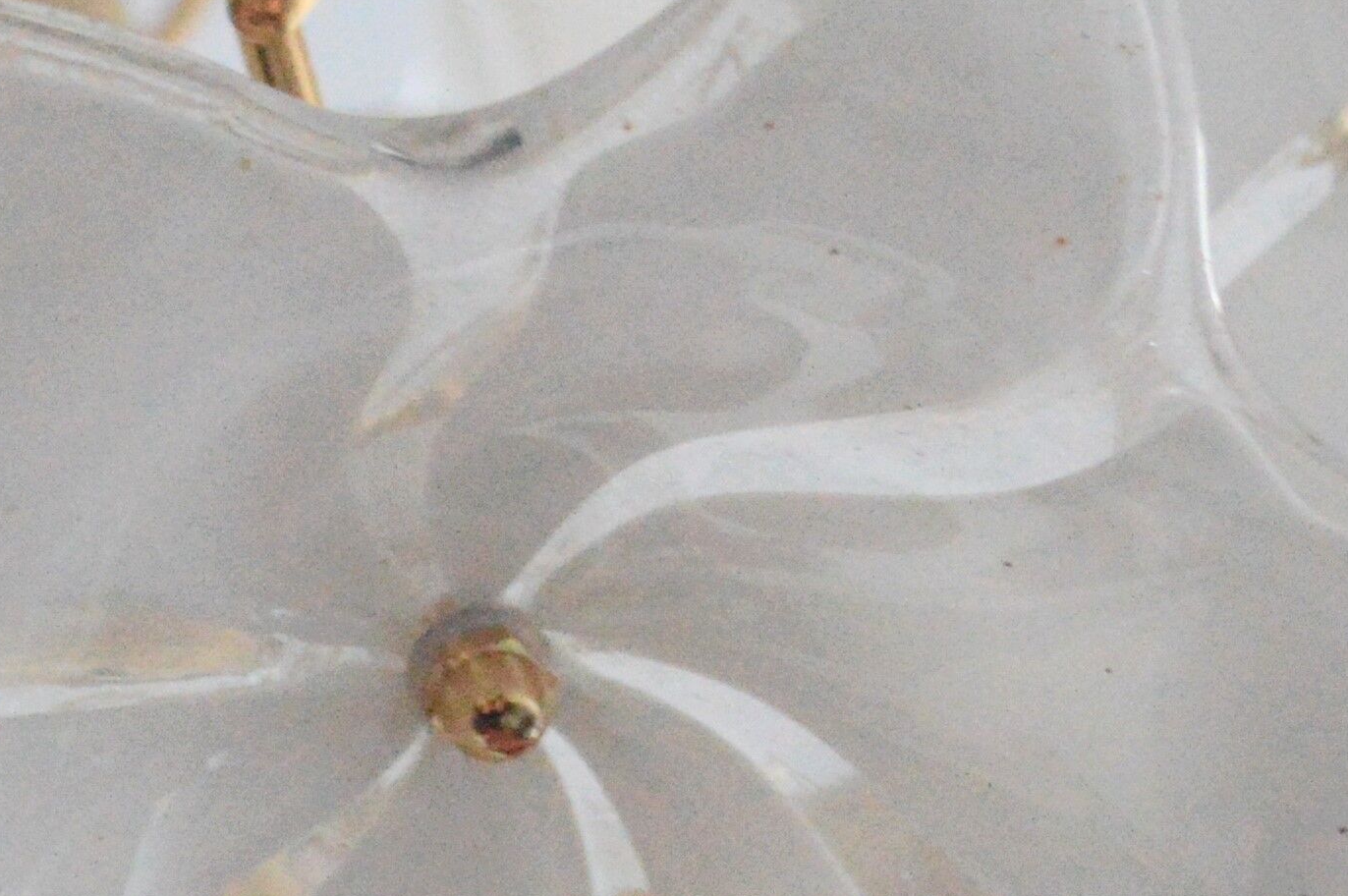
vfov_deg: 8.0
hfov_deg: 11.9
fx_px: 6397
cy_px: 91
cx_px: 84
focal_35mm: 171
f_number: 4.2
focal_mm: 26
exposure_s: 1/15
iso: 2500
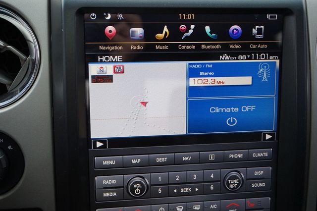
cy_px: 106
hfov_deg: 42.3
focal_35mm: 46
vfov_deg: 28.9
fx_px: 409
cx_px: 158
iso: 250
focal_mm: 31
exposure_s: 1/60
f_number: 5
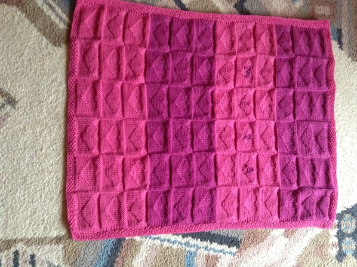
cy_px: 134
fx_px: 340
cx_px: 178
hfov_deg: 55.4
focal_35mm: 33
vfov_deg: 42.9
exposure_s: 1/15
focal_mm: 3.3
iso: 400
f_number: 2.4
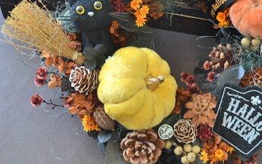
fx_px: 507
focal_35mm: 71
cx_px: 146
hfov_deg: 29.0
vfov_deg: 18.3
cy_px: 48
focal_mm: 28
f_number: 4.5
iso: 400
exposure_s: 1/15
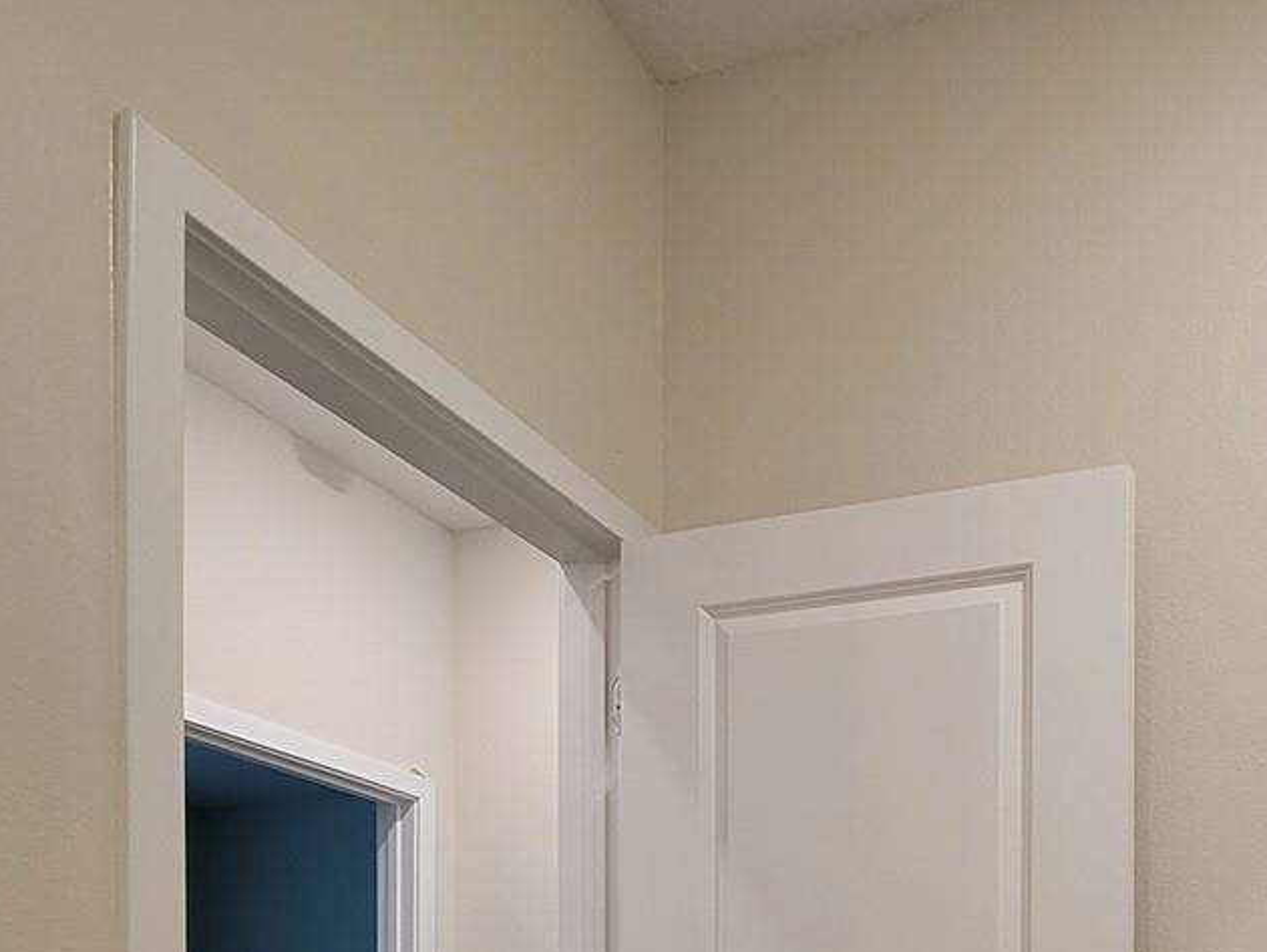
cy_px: 1125
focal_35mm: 33
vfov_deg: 34.8
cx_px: 1010
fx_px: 1208
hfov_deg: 51.9
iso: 200
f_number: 2.2
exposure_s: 1/59
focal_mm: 2.2
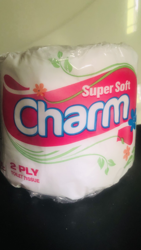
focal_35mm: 31
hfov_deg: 37.8
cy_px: 125
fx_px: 206
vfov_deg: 62.6
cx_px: 67
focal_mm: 4
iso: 64
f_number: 1.8
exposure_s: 1/15
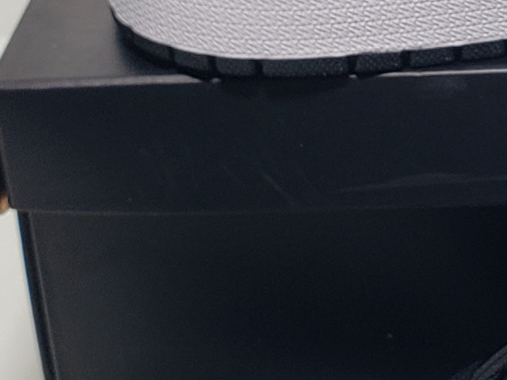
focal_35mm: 135
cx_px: 700
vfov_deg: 10.9
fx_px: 1976
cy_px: 22
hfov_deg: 13.9
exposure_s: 1/142
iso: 50
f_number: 2.4
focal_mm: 4.3
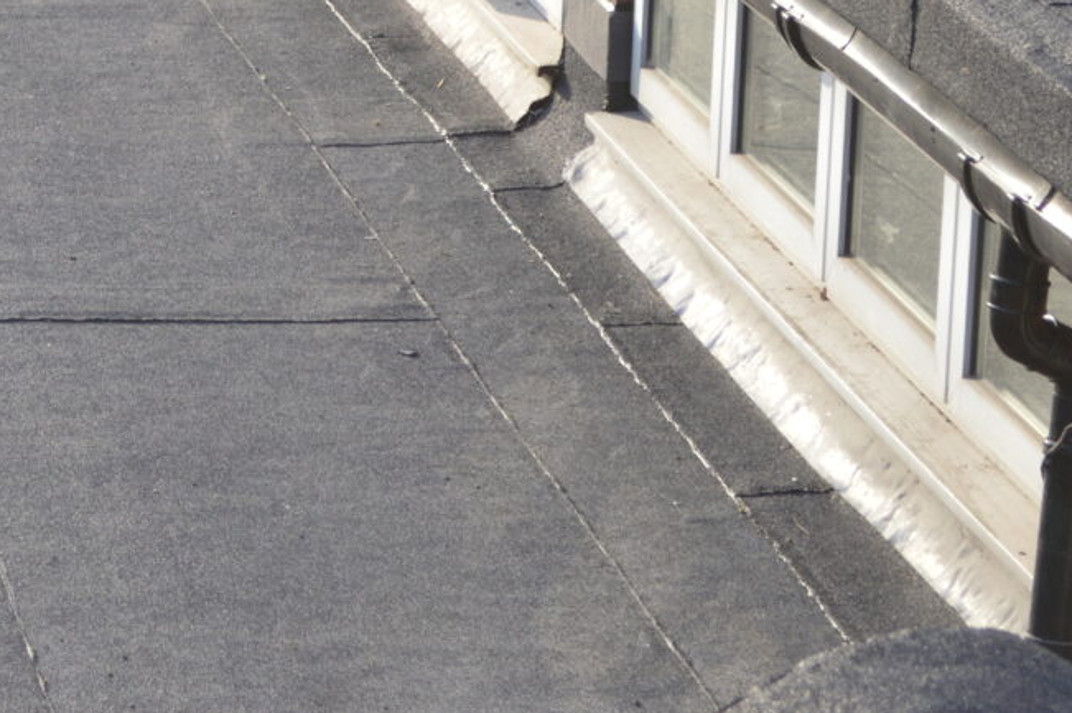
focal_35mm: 177
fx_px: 5267
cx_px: -347
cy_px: -307
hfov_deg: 11.3
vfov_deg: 7.6
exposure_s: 1/125
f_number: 5.6
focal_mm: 40
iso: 110
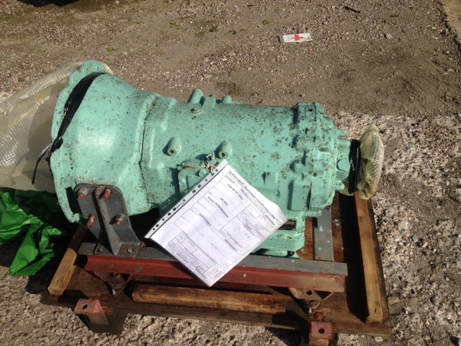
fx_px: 466
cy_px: 173
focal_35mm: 35
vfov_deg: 40.7
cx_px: 230
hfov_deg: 52.6
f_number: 2.4
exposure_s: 1/2513
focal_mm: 4.28
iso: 64
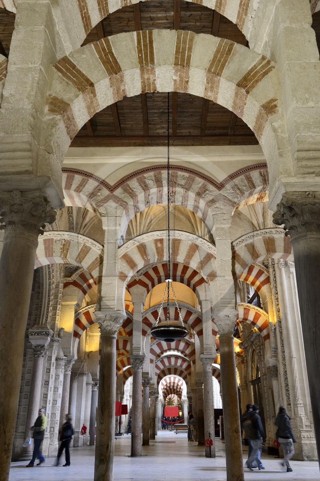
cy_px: 240
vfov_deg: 60.3
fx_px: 414
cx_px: 160
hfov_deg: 42.3
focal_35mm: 31
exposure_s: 1/13
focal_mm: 31
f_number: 5.6
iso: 1600
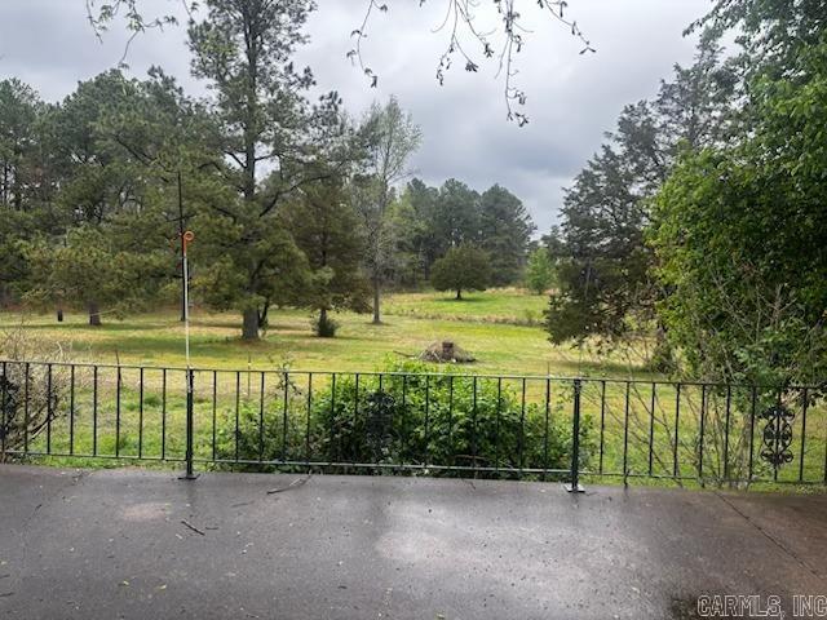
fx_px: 621
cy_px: 310
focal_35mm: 26
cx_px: 414
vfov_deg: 53.1
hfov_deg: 67.3
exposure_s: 1/385
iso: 50
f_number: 1.6
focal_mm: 5.96
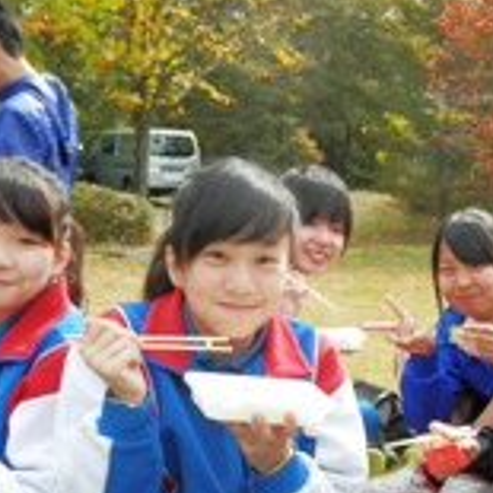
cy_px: 391
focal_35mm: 64
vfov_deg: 26.4
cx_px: 429
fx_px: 1031
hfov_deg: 26.1
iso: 80
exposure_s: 1/320
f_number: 3
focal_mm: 4.5
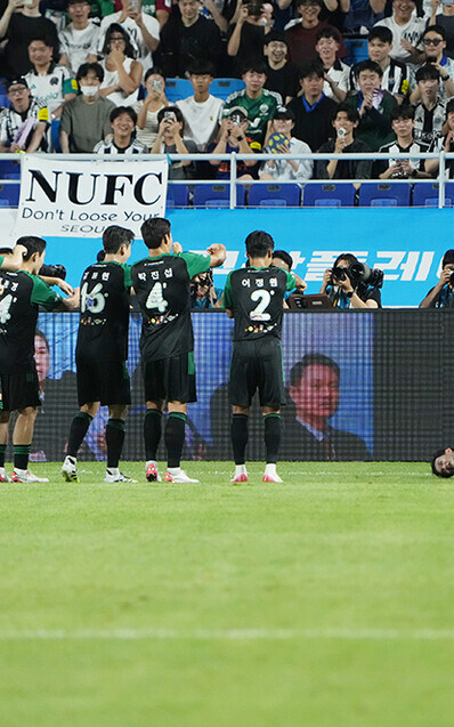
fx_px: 15564
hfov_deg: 1.7
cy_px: 364
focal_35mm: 786
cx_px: 319
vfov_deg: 2.7
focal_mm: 512
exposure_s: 1/500
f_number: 6.3
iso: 3200
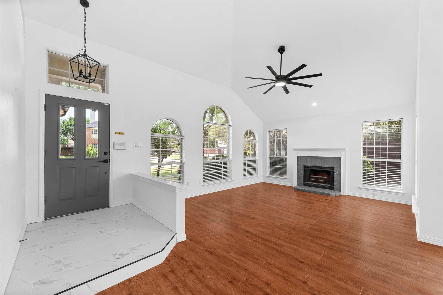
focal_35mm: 14
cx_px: 222
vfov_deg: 81.2
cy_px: 148
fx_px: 172
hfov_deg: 104.3
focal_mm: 14
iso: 400
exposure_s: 1/3
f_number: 8
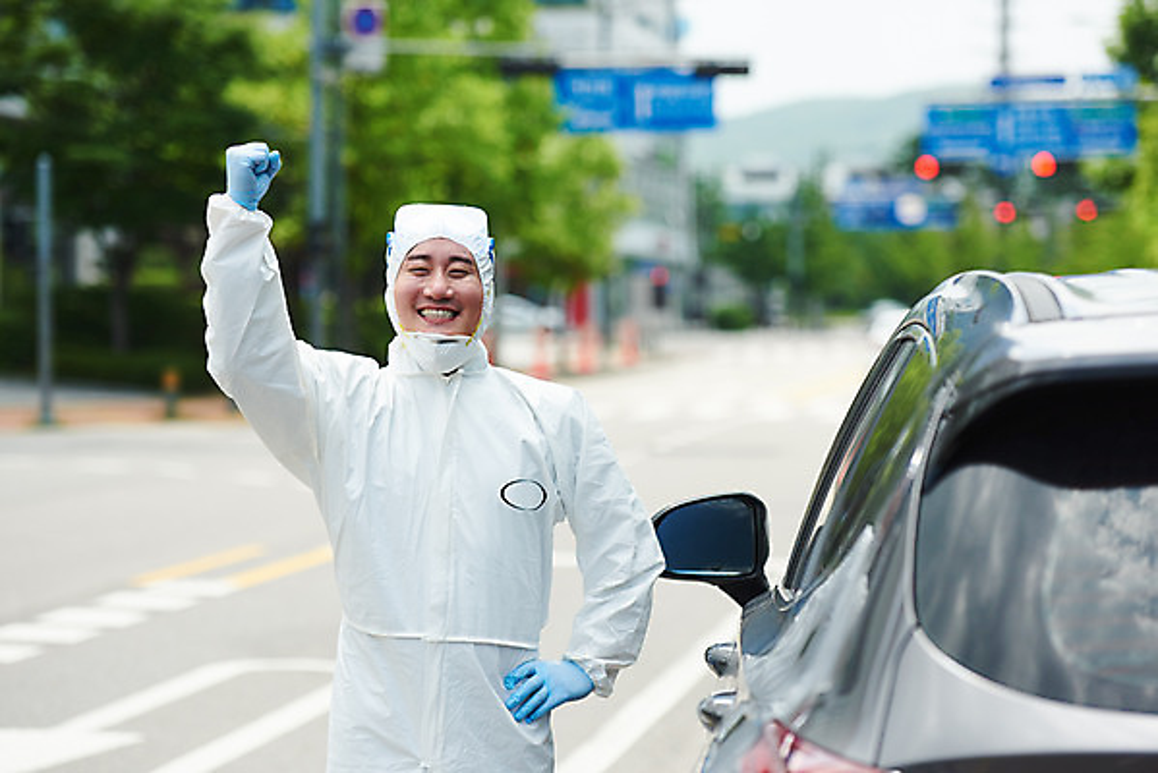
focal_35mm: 112
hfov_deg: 18.3
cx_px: 579
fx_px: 3604
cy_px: 386
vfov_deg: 12.2
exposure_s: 1/3200
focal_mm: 112
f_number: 3.2
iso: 200
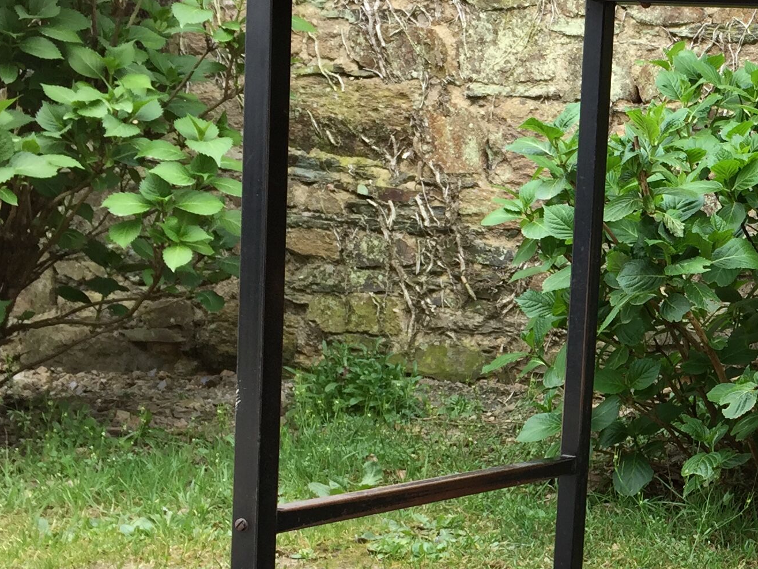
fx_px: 1576
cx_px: 837
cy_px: 390
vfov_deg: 20.4
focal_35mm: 72
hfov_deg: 25.1
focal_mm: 4.15
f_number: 2.2
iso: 32
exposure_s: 1/223
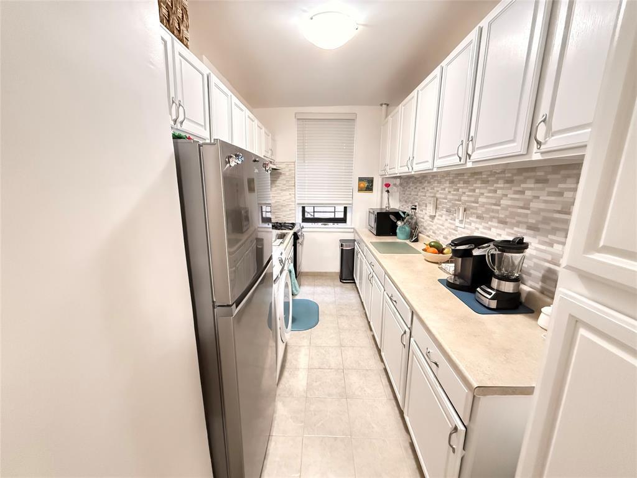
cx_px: 318
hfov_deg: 102.1
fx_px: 258
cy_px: 239
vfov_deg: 85.7
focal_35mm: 14
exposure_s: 1/60
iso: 1250
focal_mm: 2.22
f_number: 2.2
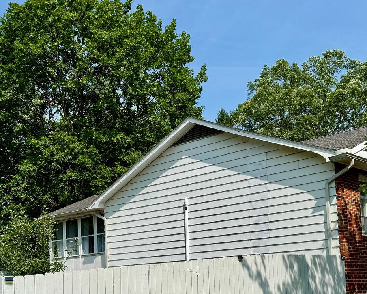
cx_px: 183
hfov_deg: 35.4
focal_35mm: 53
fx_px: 576
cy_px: 254
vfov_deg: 27.7
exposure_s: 1/7092
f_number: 1.78
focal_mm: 6.76
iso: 80
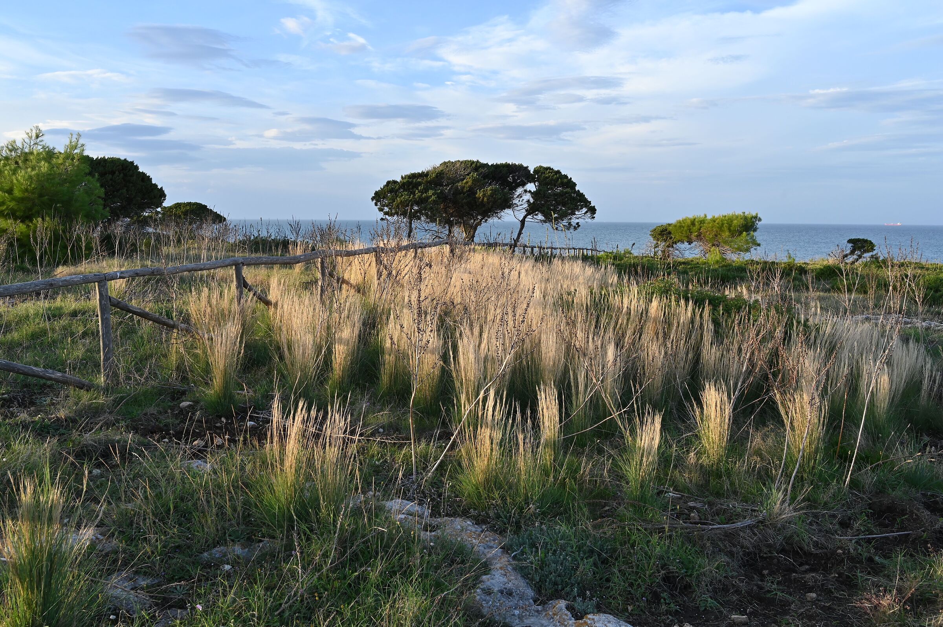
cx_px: 472
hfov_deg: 62.8
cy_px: 314
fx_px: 772
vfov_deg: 44.2
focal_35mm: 30
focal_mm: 29.5
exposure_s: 1/80
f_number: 10
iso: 180
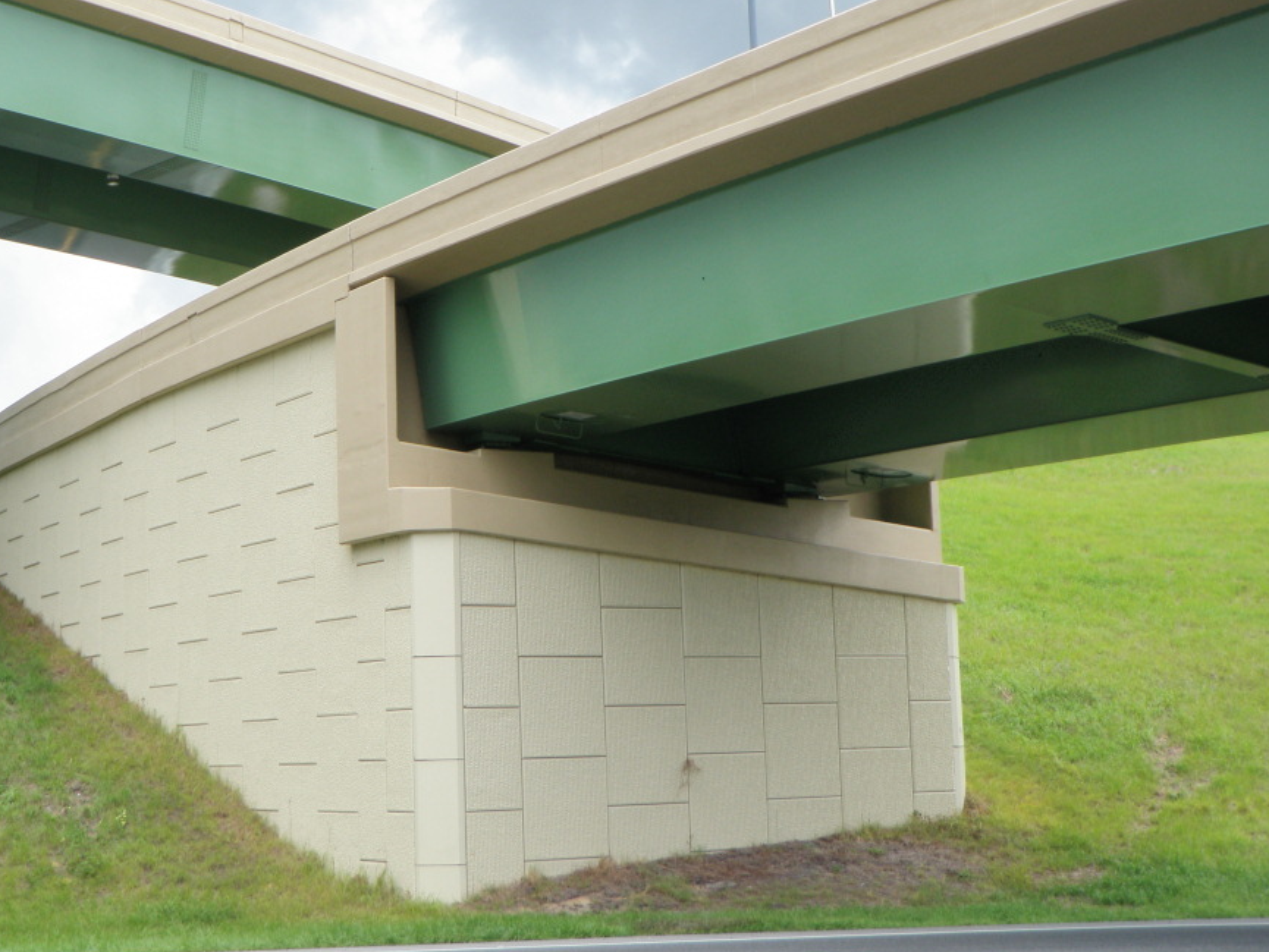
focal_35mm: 58
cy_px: 465
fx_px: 2127
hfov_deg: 33.2
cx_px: 546
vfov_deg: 25.2
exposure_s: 1/100
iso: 50
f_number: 5
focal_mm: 8.89
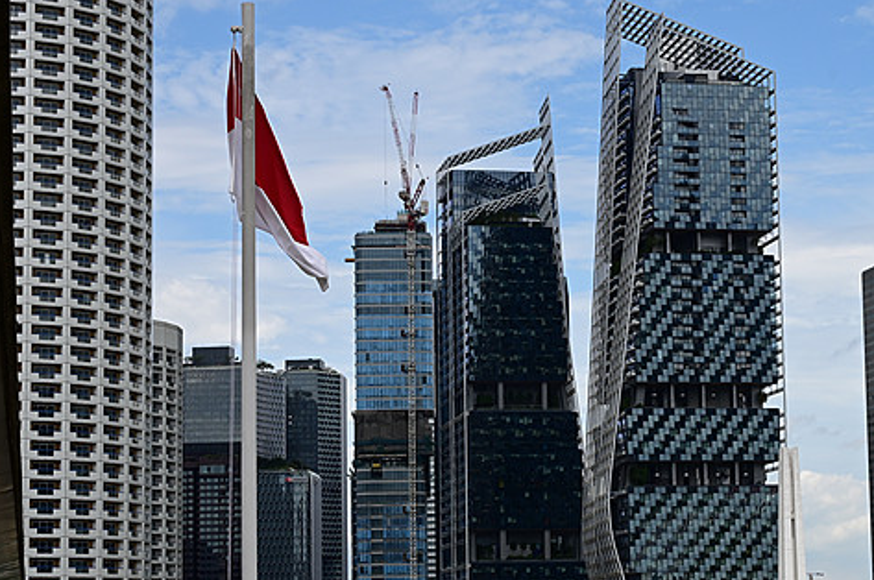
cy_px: 340
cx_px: 565
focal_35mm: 88
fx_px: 2134
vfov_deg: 15.5
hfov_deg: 23.1
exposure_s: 1/500
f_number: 11
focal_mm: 52
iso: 200
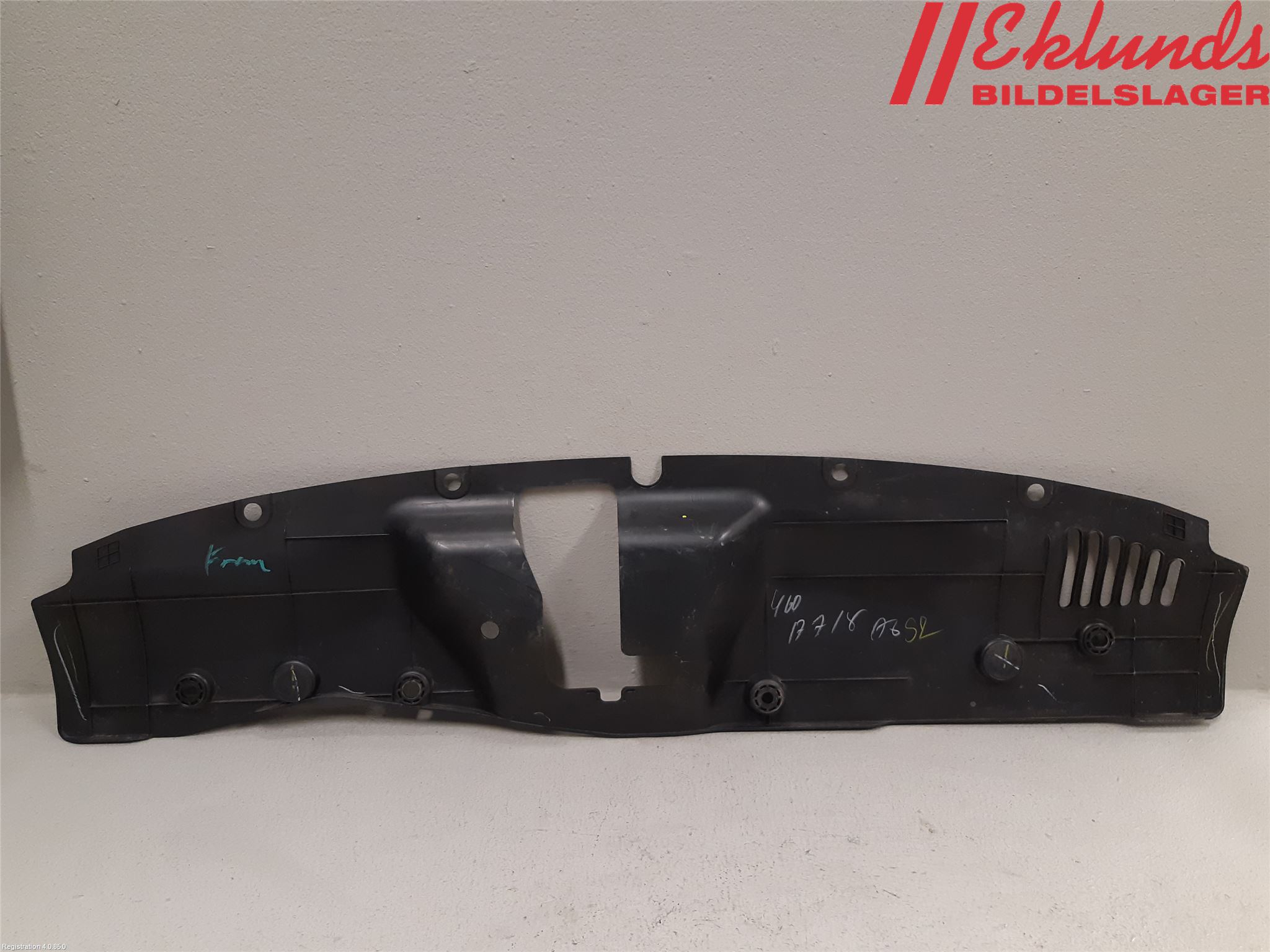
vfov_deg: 53.1
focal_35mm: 26
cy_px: 476
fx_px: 954
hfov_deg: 67.3
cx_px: 635
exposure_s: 1/50
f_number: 1.7
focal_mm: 3.93
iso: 160
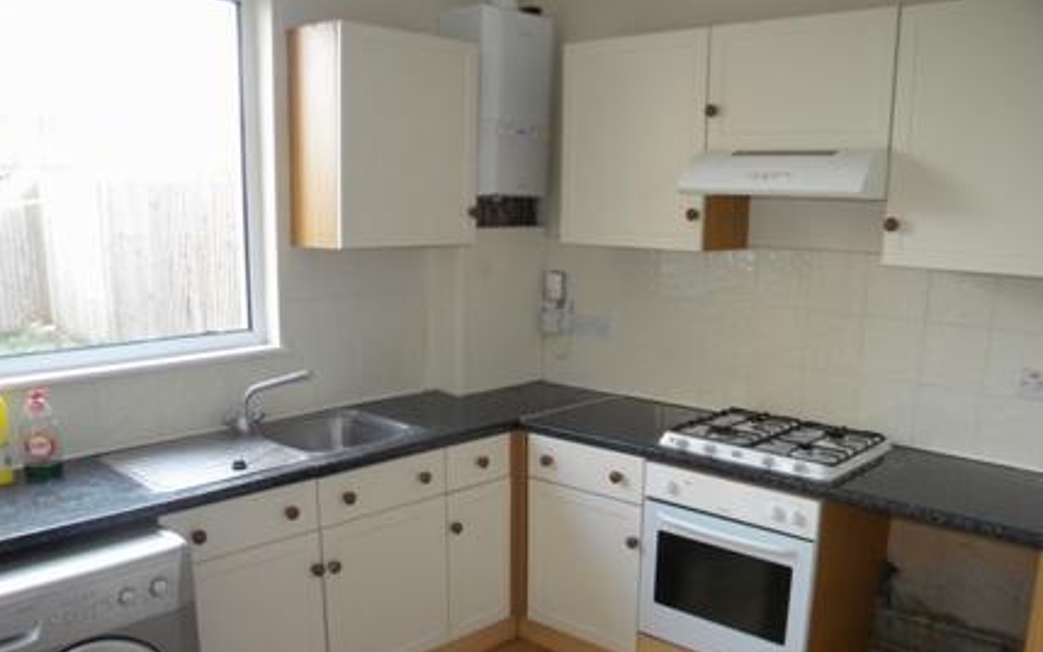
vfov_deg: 40.3
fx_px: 881
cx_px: 518
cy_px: 406
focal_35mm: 31
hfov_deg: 61.2
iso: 244
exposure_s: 1/57.5
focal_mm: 5
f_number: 3.5
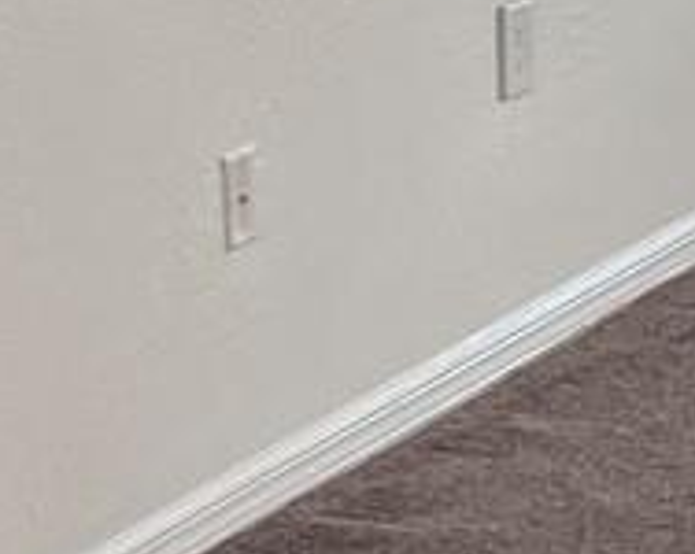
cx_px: 1616
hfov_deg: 8.3
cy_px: -30
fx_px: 4438
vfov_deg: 7.1
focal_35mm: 216
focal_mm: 4.2
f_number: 1.6
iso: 125
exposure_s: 1/120
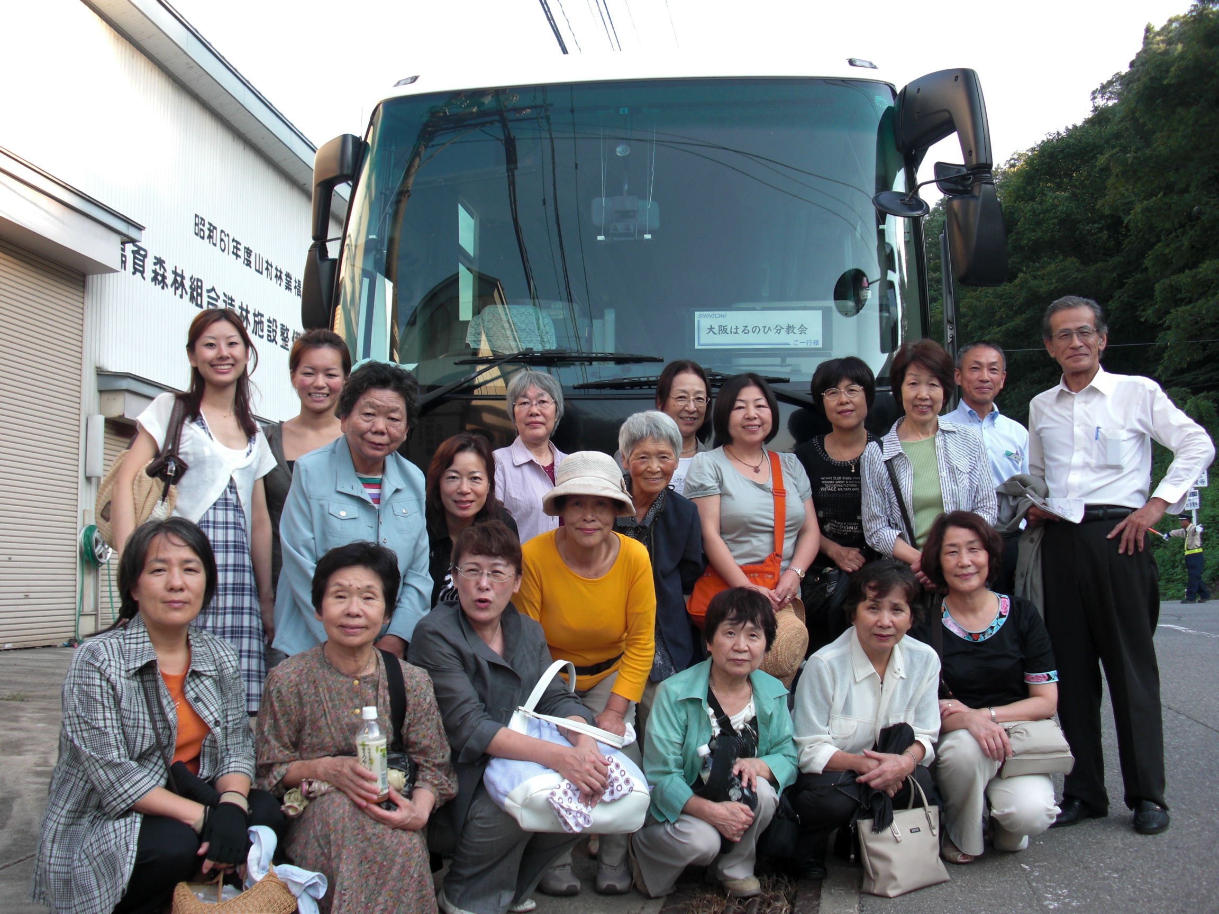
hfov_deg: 51.4
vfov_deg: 39.7
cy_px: 457
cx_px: 610
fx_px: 1268
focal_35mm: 36
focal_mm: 6.3
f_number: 2.8
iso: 50
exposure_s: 1/125
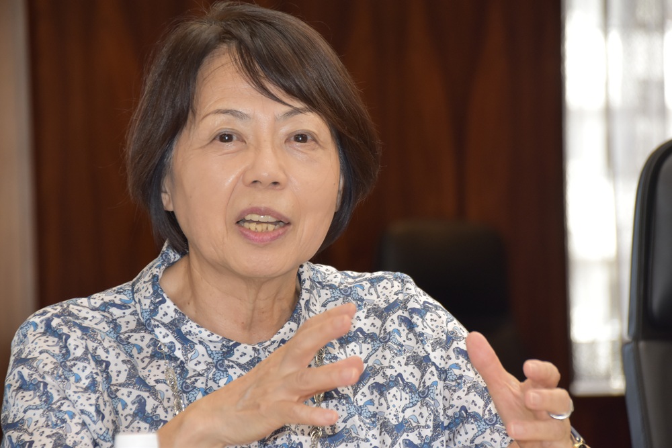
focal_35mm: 232
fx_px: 4340
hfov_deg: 8.9
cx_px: 336
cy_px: 224
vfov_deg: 5.9
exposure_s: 1/125
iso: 720
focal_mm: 155
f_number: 5.6
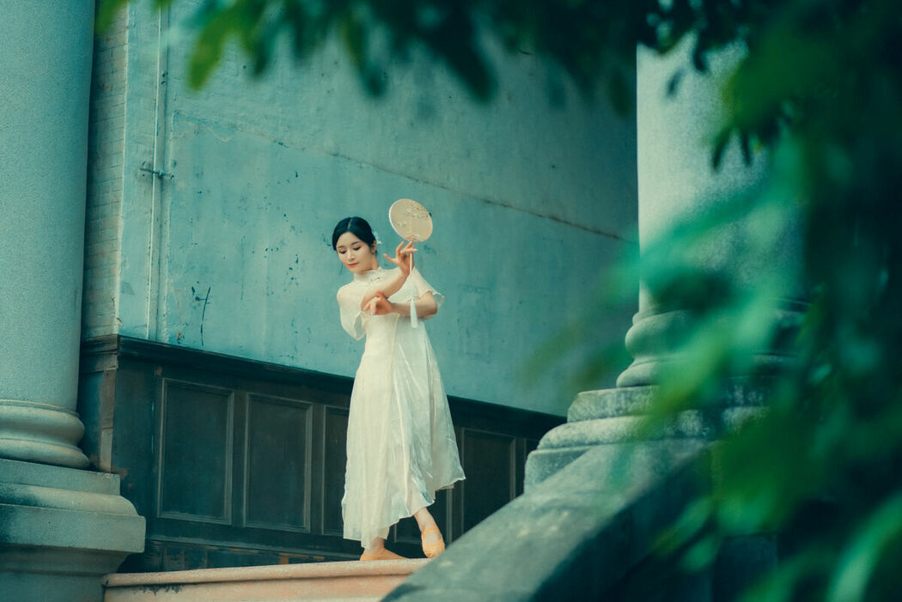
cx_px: 451
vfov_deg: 16.1
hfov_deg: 23.9
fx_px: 2130
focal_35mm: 85
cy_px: 301
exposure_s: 1/2500
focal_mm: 85
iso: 80
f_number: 1.8
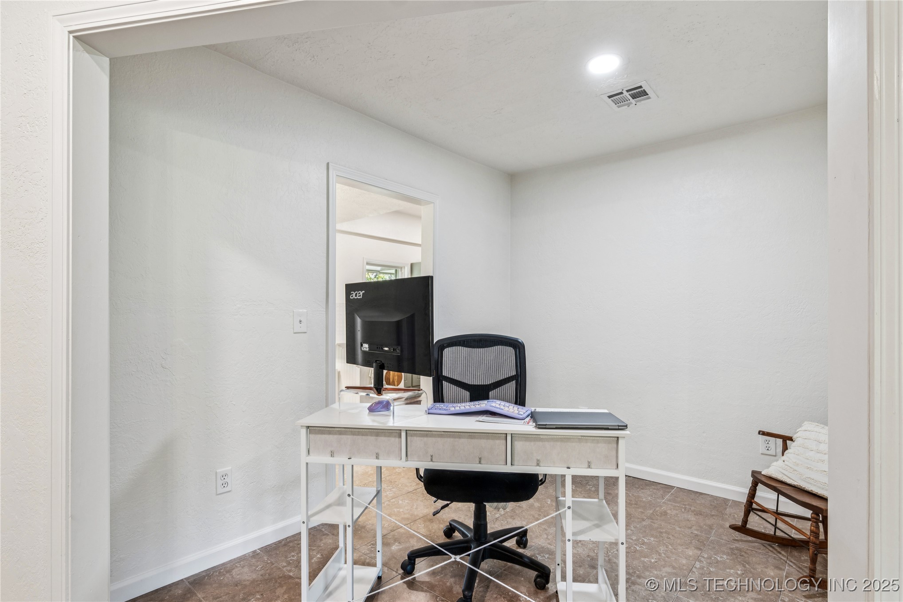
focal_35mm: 17
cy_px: 301
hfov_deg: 93.3
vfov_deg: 70.4
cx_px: 452
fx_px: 426
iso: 640
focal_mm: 17
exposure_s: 1/15
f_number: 7.1
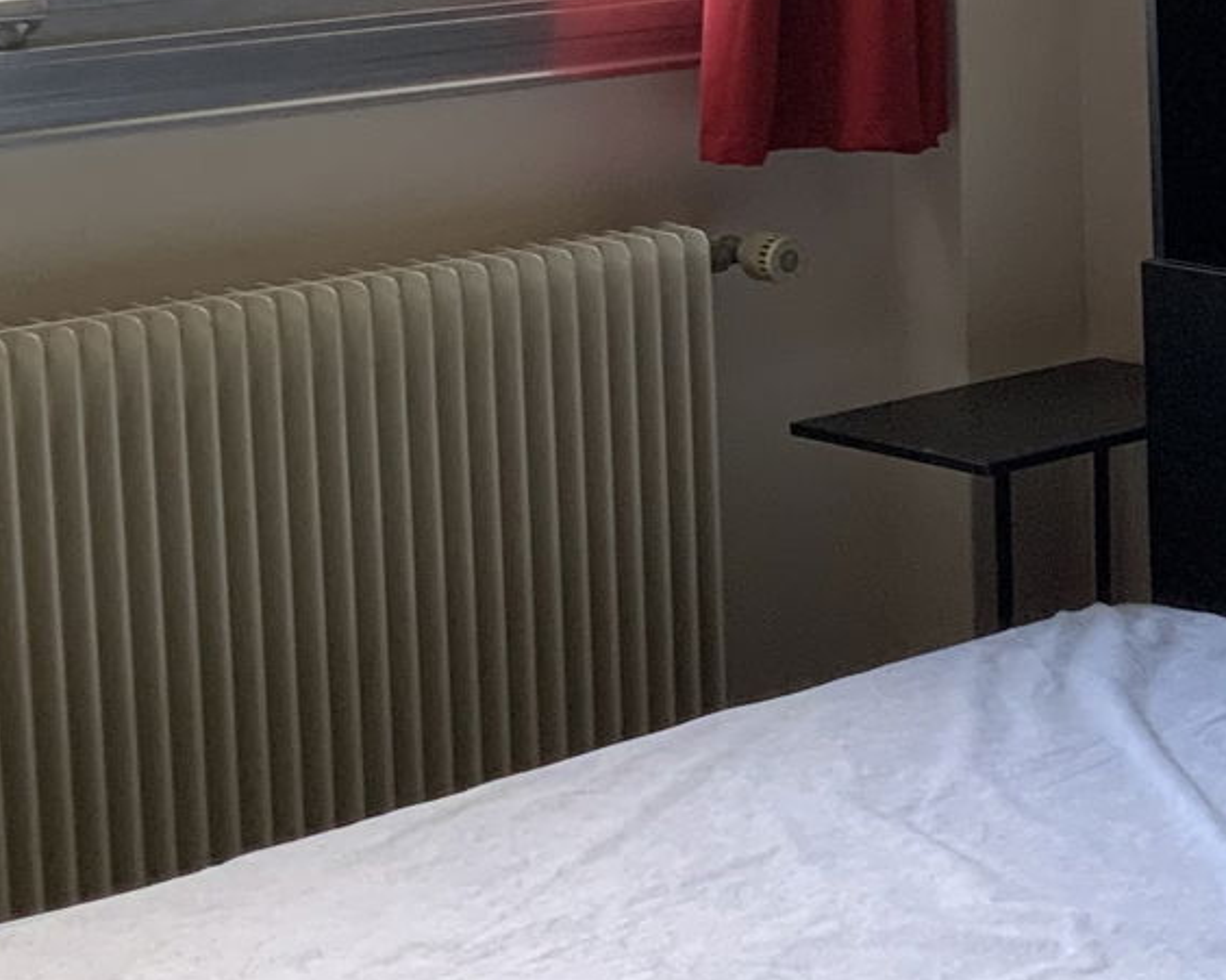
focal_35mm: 107
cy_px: 110
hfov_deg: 16.9
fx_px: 3882
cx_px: 1615
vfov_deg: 14.3
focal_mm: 3
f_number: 1.8
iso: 64
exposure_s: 1/122
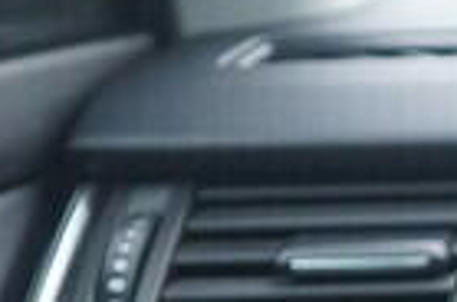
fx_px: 3369
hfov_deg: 6.9
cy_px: 524
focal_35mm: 266
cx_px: 1443
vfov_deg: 5.1
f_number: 2.8
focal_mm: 24
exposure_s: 1/40
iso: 250
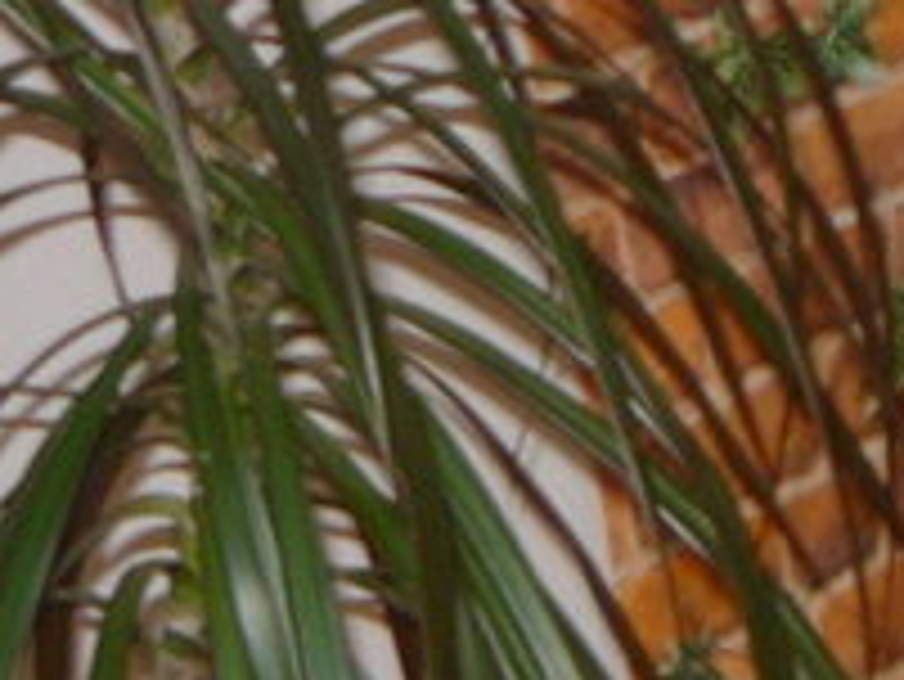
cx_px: 1687
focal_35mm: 197
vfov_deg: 7.5
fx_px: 5148
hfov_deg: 9.5
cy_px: -99
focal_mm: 5.5
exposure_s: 1/30
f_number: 2.8
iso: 100
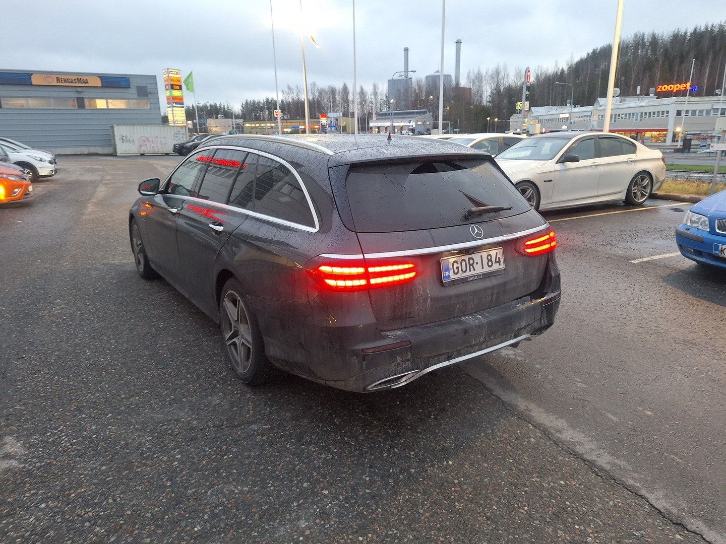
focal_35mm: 23
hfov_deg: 73.9
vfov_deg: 58.9
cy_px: 272
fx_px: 482
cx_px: 363
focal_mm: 5.54
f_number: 1.8
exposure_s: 1/50
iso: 160
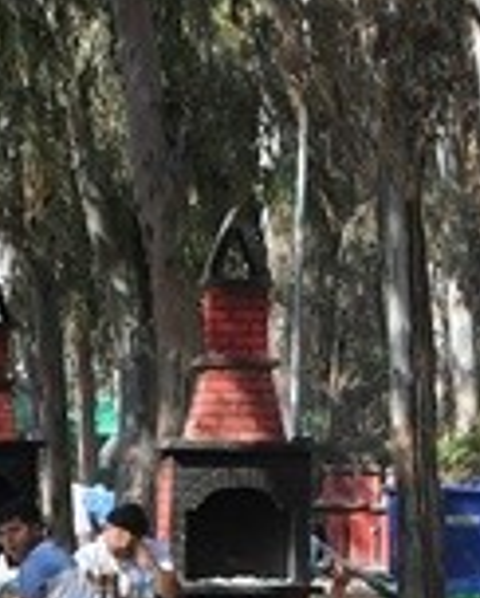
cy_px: 1043
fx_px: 4112
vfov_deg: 8.1
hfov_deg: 6.7
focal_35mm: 232
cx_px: 20
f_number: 5.6
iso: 125
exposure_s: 1/200
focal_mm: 18
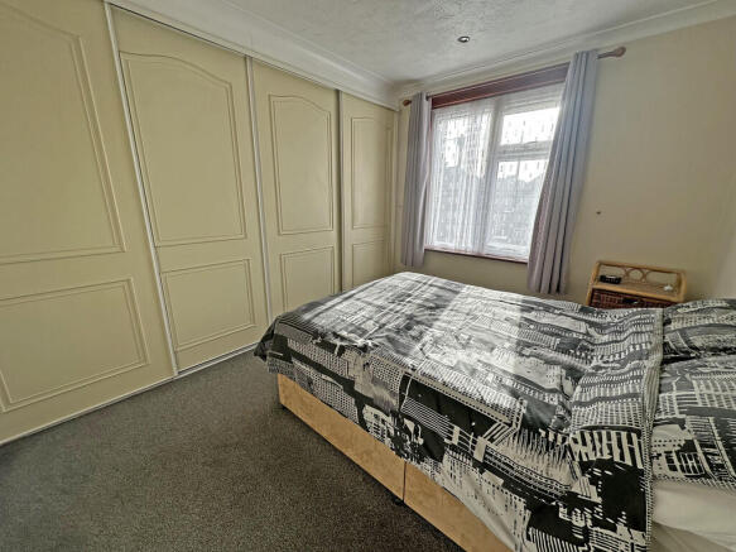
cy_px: 276
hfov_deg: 102.1
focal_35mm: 14
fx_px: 298
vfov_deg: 85.7
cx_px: 368
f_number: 2.2
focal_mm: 2.22
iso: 40
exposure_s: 1/413
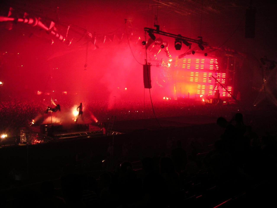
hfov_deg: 49.0
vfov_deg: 37.7
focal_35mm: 38
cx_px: 138
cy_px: 104
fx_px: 304
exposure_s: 1/3
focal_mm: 6
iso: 100
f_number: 2.8
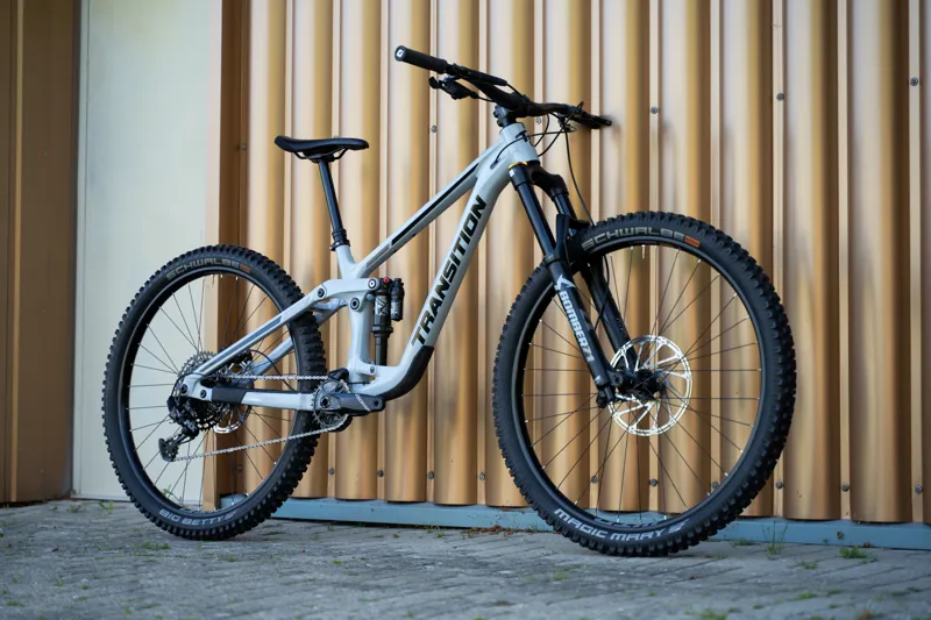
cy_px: 310
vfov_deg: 18.2
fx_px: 1939
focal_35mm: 75
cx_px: 466
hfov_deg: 27.0
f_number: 3.2
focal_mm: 75
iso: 640
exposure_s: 1/1250
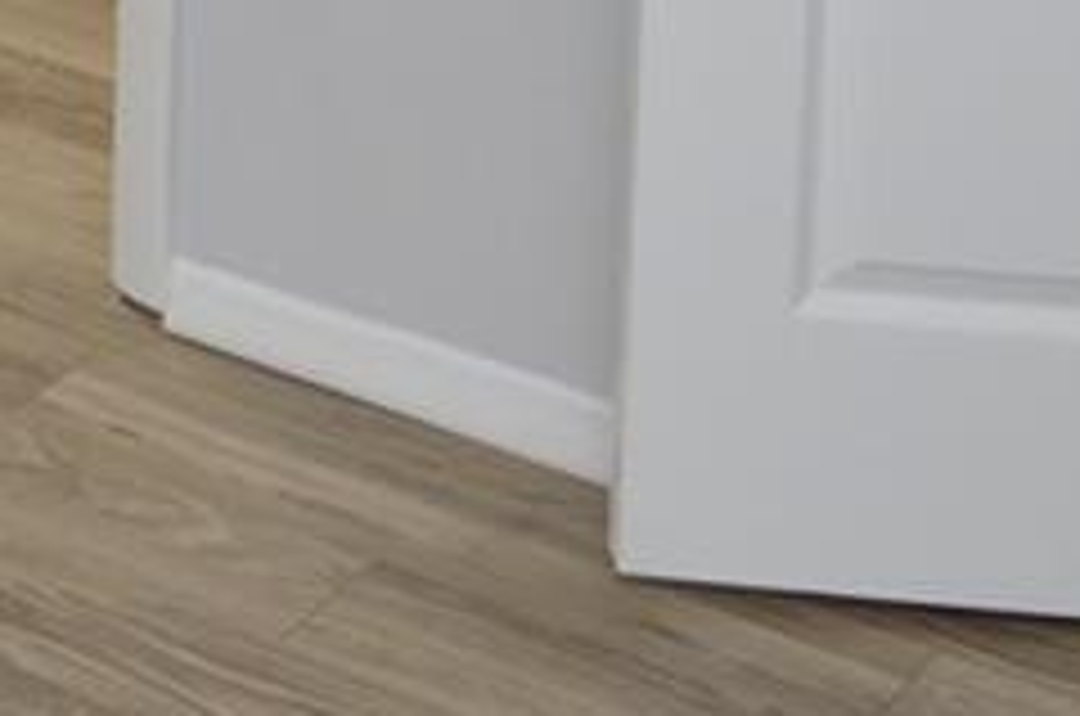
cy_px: -921
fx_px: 3593
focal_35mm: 120
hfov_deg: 14.7
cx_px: -945
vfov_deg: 10.1
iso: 400
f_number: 4
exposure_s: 1/60
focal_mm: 12
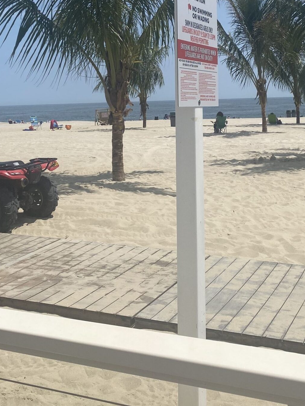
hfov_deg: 29.7
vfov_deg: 37.7
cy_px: 90
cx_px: 150
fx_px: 575
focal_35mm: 49
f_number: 1.8
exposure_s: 1/6061
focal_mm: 4.25
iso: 32
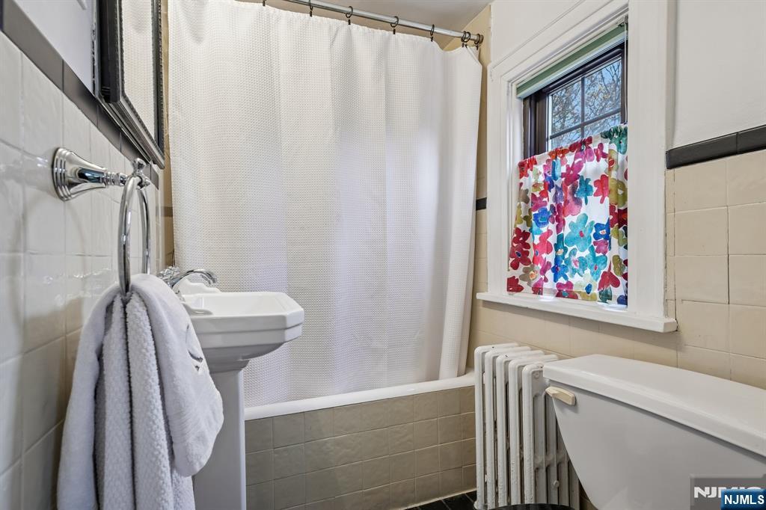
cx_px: 383
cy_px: 255
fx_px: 372
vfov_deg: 68.8
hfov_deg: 91.6
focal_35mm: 18
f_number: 8
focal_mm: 17.5
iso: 500
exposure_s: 1/25
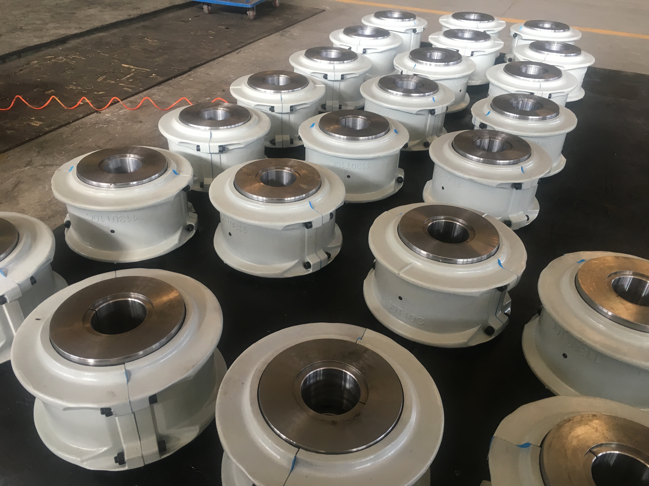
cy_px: 243
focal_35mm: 29
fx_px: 544
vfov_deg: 48.2
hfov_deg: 61.7
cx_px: 324
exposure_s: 1/33
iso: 100
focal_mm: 4.15
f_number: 2.2
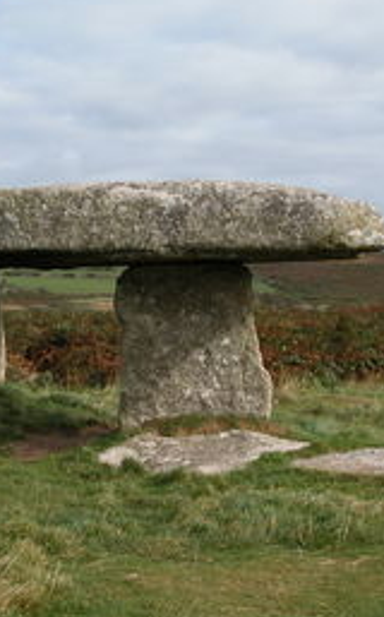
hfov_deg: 17.0
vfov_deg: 27.1
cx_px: 106
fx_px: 1276
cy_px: 269
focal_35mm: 76
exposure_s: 1/316
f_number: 5.9
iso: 100
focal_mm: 11.6
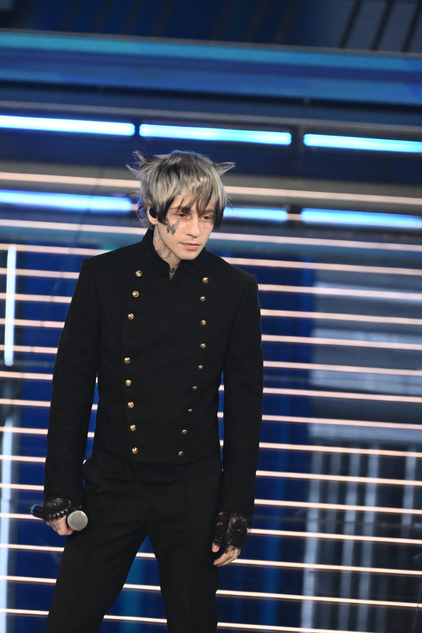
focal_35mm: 420
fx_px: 7386
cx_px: 211
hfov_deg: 3.3
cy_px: 316
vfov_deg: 4.9
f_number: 4
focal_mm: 280
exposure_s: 1/320
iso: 4000
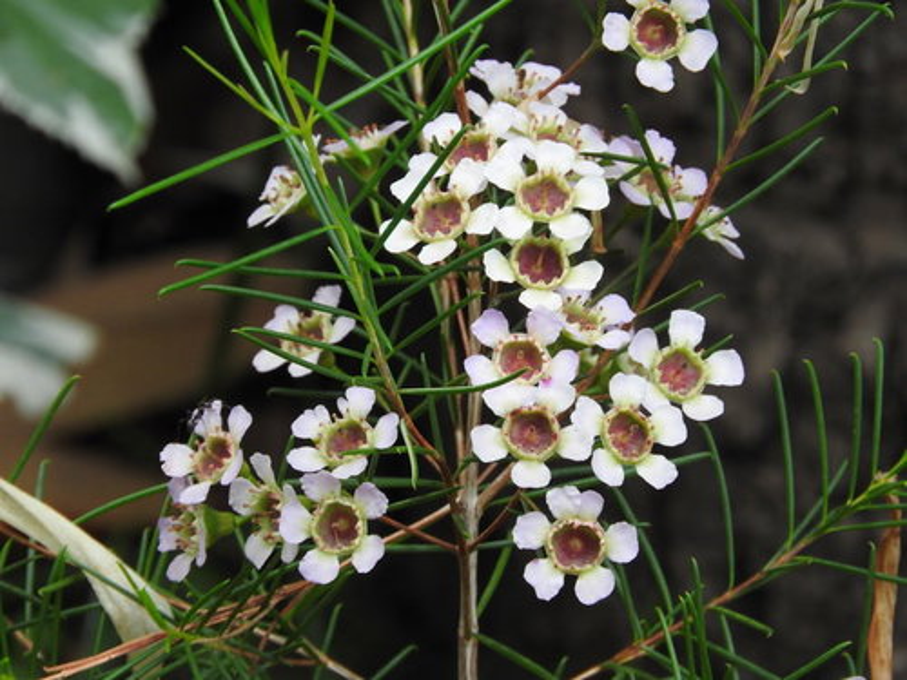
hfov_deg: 3.3
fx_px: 15721
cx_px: 454
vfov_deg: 2.5
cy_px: 340
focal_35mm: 600
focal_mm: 107.5
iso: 280
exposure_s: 1/250
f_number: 5.6
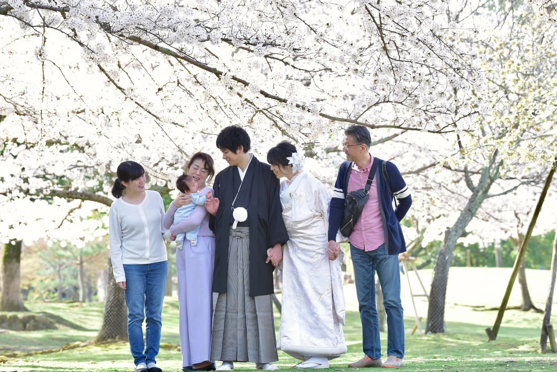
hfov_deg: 13.7
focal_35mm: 150
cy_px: 186
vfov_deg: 9.2
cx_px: 278
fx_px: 2321
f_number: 6.3
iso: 2000
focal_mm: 150
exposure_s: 1/640
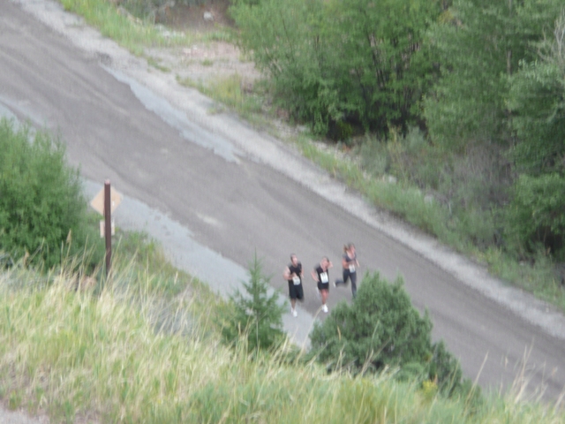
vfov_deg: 4.4
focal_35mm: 336
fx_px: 5484
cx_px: 282
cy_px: 212
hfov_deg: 5.9
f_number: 4.9
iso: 100
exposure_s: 1/30
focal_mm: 46
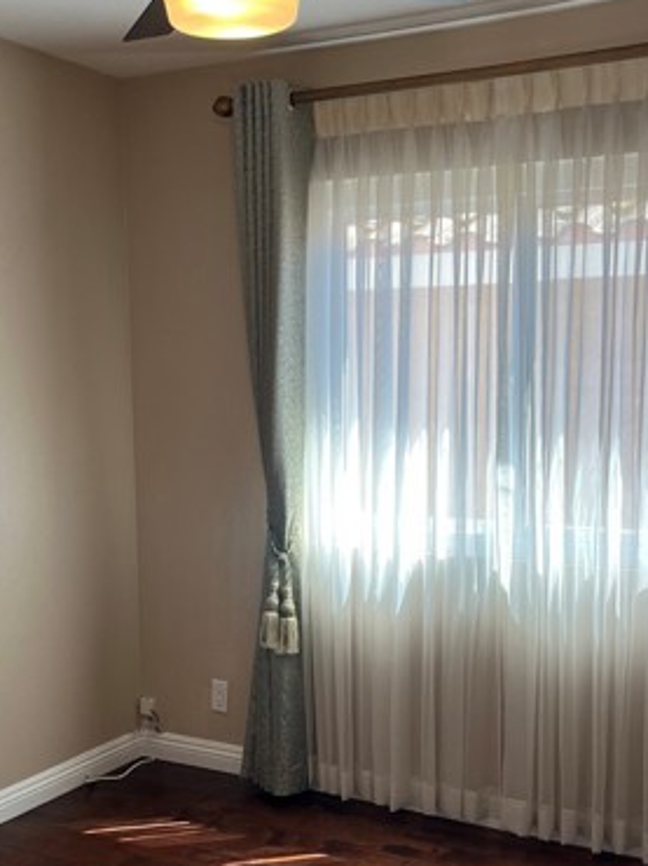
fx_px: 1124
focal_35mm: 45
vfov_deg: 41.9
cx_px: 320
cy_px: 527
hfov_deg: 32.1
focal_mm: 5.1
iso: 50
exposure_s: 1/120
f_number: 1.6
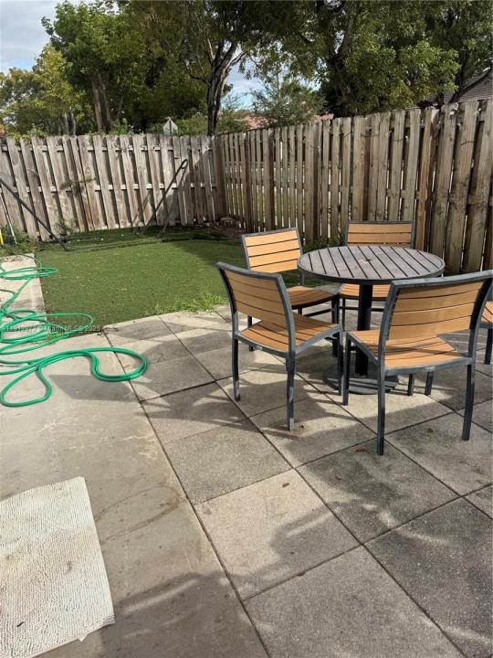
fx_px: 456
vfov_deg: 71.6
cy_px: 329
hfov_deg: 56.8
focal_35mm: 24
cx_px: 246
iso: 80
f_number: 1.78
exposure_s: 1/3247
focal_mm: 6.76
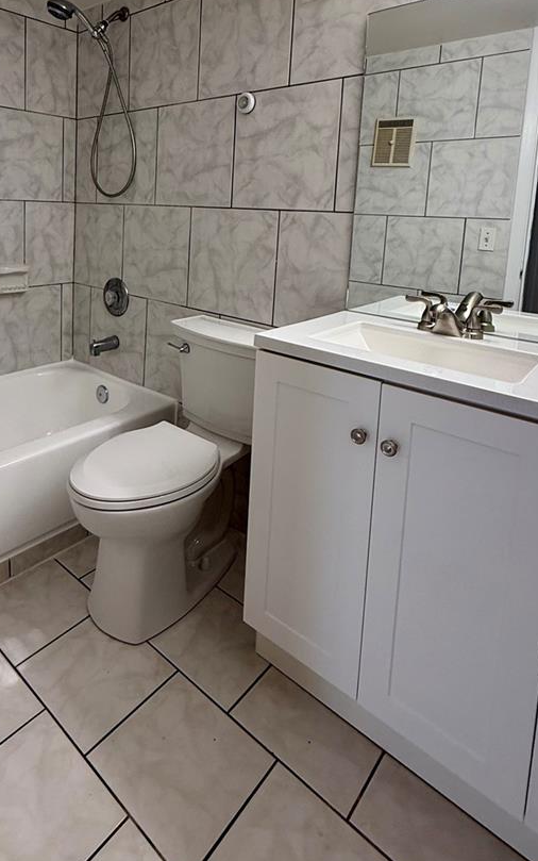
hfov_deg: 53.8
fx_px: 516
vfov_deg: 76.3
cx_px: 172
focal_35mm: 22
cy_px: 267
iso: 200
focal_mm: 2.22
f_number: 2.2
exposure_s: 1/120
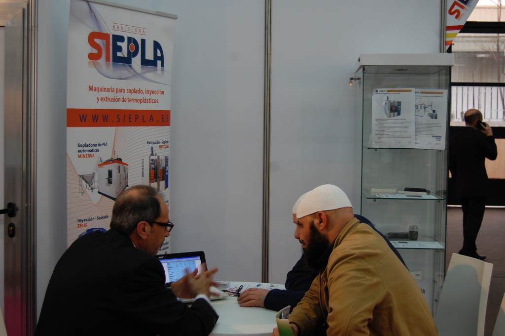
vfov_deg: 28.0
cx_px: 252
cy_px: 168
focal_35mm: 48
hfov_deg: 41.2
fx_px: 672
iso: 400
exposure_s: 1/30
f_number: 4.5
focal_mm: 32
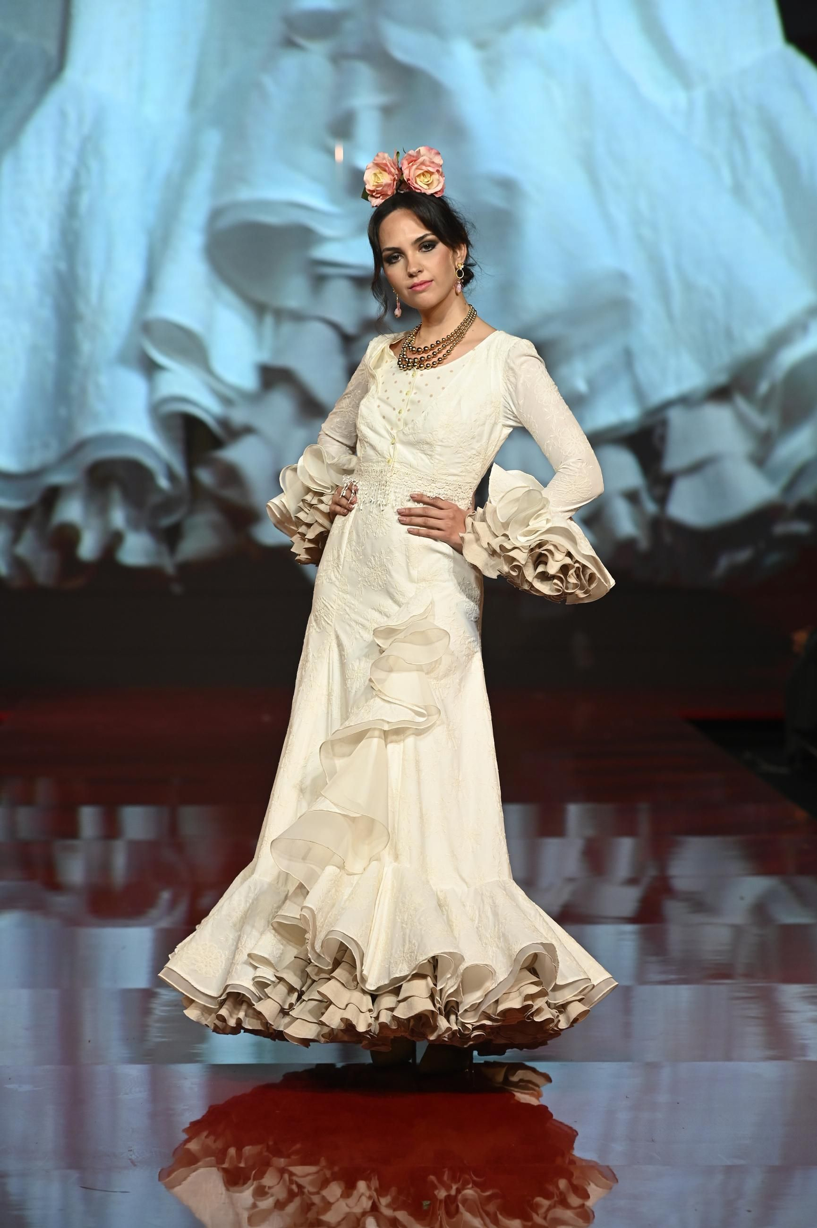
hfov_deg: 13.0
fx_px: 3579
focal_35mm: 105
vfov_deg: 19.5
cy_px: 614
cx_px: 408
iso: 1000
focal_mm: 105
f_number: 4
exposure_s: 1/400
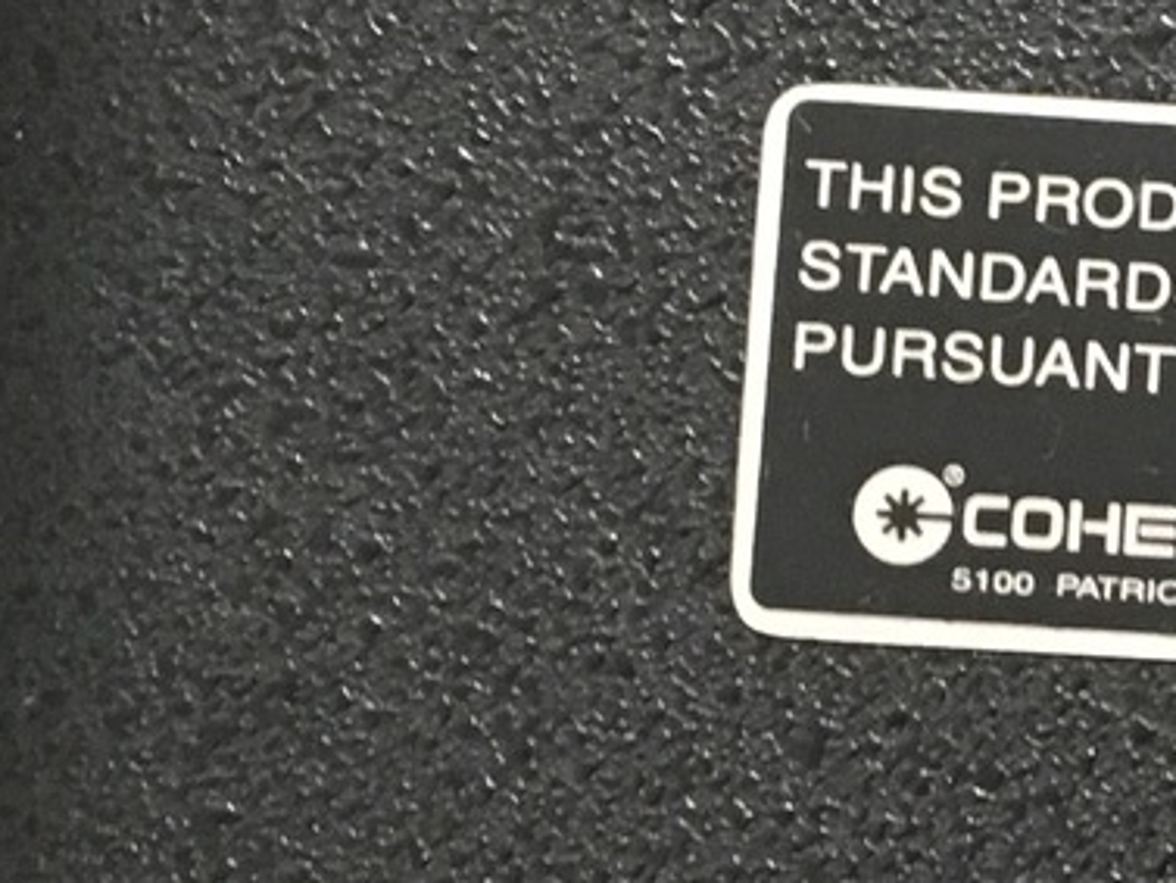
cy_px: 661
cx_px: 1582
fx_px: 4520
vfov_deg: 11.1
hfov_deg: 14.2
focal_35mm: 133
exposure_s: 1/33
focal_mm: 4.15
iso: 200
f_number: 2.2
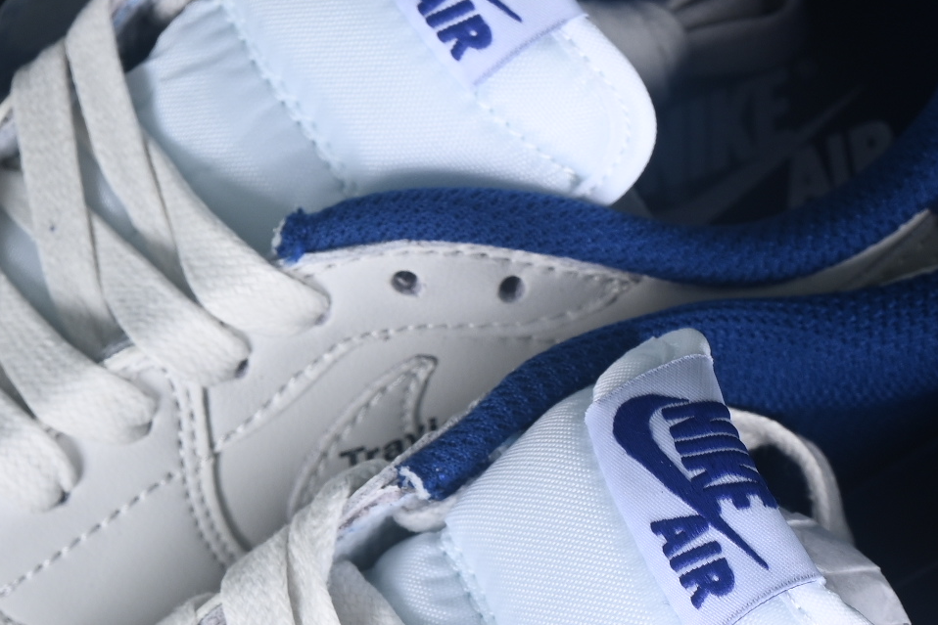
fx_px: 5681
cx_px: 399
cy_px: 619
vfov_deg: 6.3
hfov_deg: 9.4
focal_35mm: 218
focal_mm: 50
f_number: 7.1
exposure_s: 1/80
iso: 160
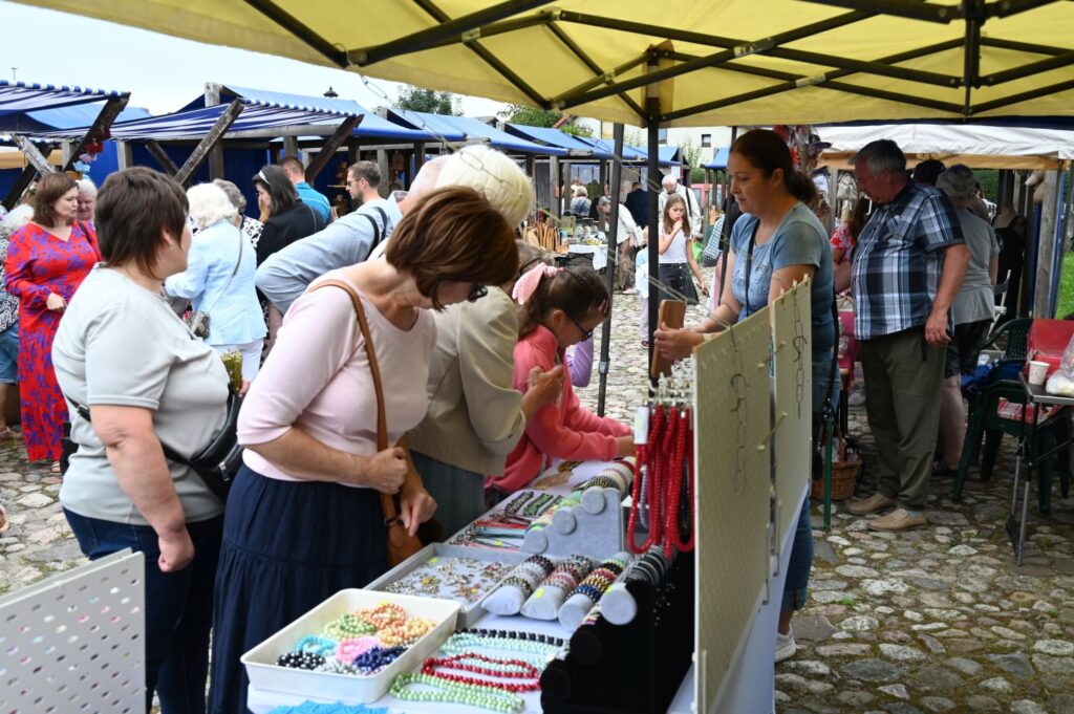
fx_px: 1073
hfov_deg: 53.2
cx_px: 537
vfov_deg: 36.8
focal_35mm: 36
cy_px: 357
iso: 640
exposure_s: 1/250
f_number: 8
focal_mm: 36
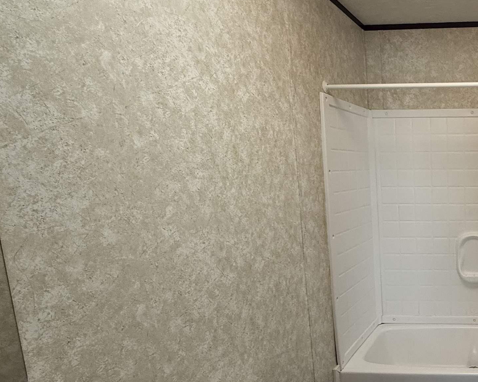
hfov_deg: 48.5
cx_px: 489
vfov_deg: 49.8
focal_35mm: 29
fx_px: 410
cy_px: 222
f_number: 2.2
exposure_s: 1/60
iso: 200
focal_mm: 2.22
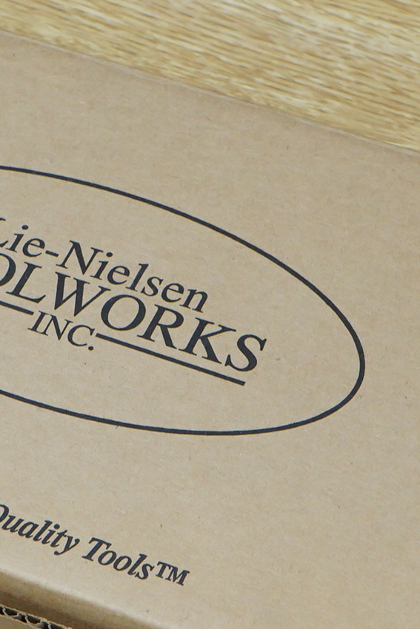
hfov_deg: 9.5
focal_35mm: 145
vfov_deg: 14.1
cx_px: 150
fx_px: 2536
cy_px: 390
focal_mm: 41
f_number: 8
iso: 2500
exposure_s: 1/100
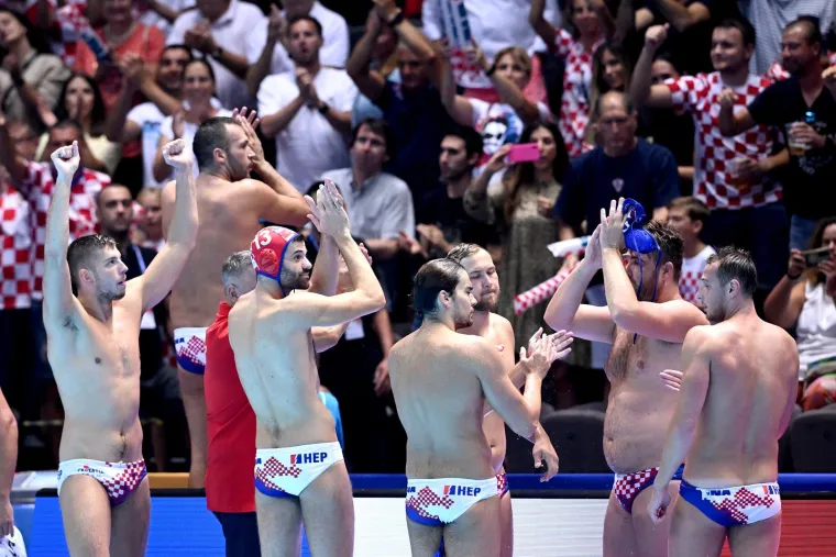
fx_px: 9290
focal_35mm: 400
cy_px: 278
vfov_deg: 3.4
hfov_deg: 5.2
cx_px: 418
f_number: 4
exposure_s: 1/1000
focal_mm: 400
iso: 4000
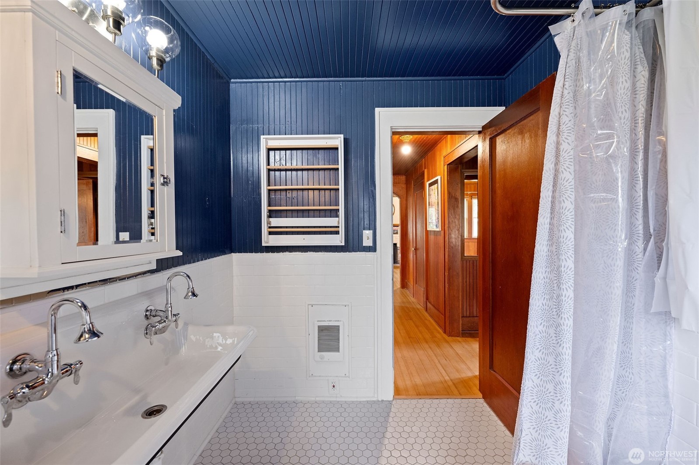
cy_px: 232
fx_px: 272
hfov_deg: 104.3
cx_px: 350
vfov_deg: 81.2
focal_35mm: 14
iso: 1000
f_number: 5
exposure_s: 1/8
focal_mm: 14
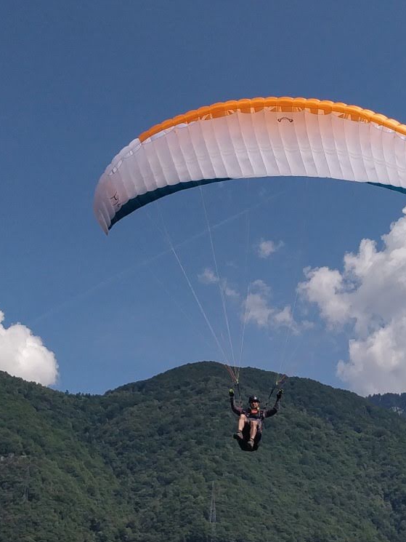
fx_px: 516
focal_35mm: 33
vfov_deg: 55.3
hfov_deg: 42.1
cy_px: 278
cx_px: 285
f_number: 1.7
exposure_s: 1/2927
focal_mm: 4.1
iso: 125
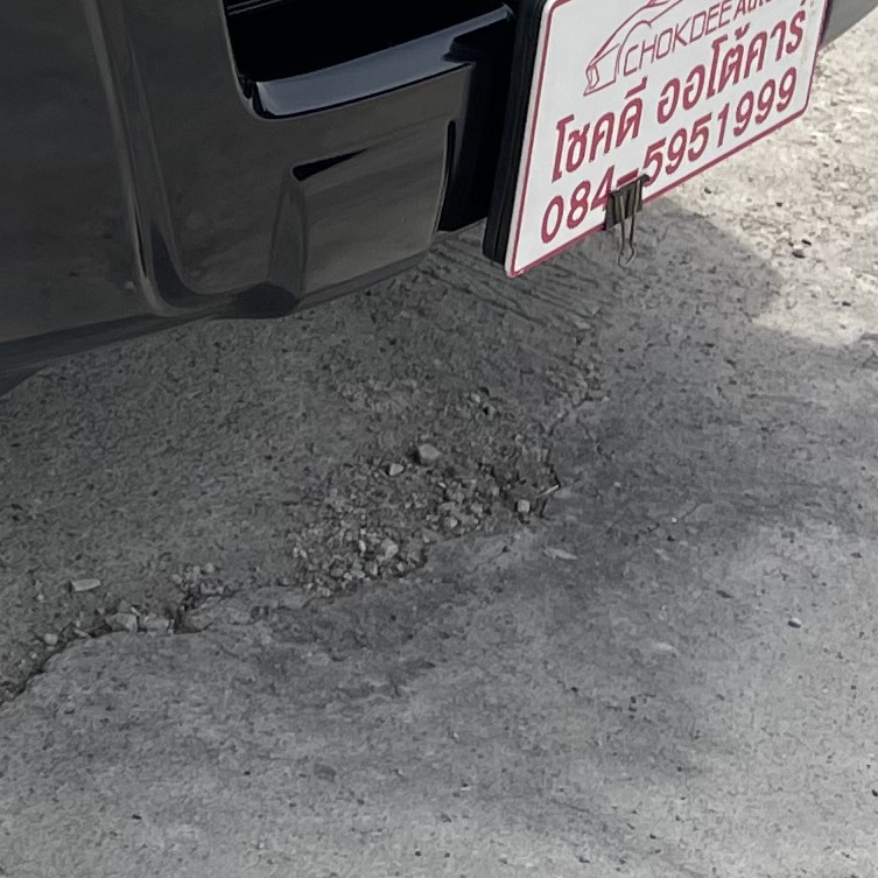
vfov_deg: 13.3
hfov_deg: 12.3
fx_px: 3530
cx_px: -937
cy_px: -457
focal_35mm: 123
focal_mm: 5.1
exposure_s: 1/3003
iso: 32
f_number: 1.6
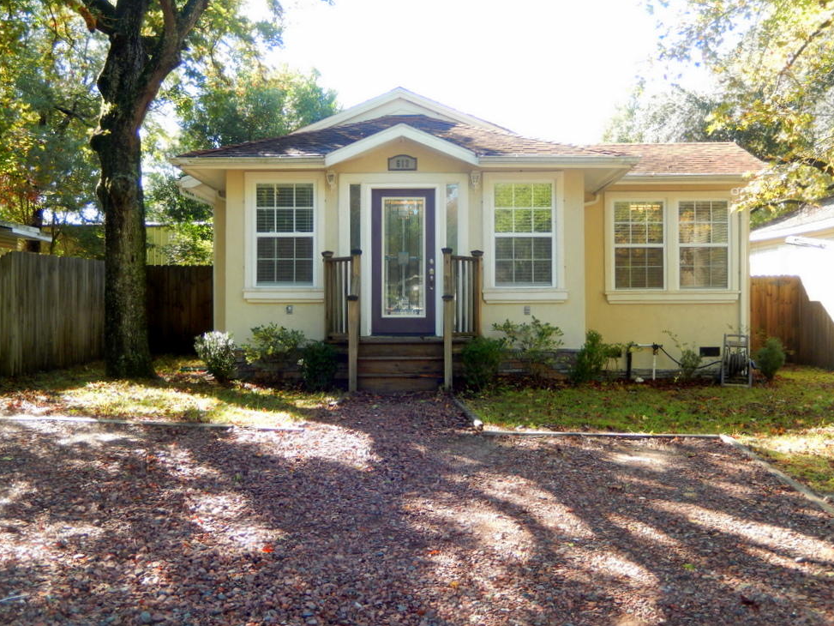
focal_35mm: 37
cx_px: 410
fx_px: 892
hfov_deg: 50.1
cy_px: 306
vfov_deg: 38.7
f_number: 4
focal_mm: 6.5
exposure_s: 1/100
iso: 180
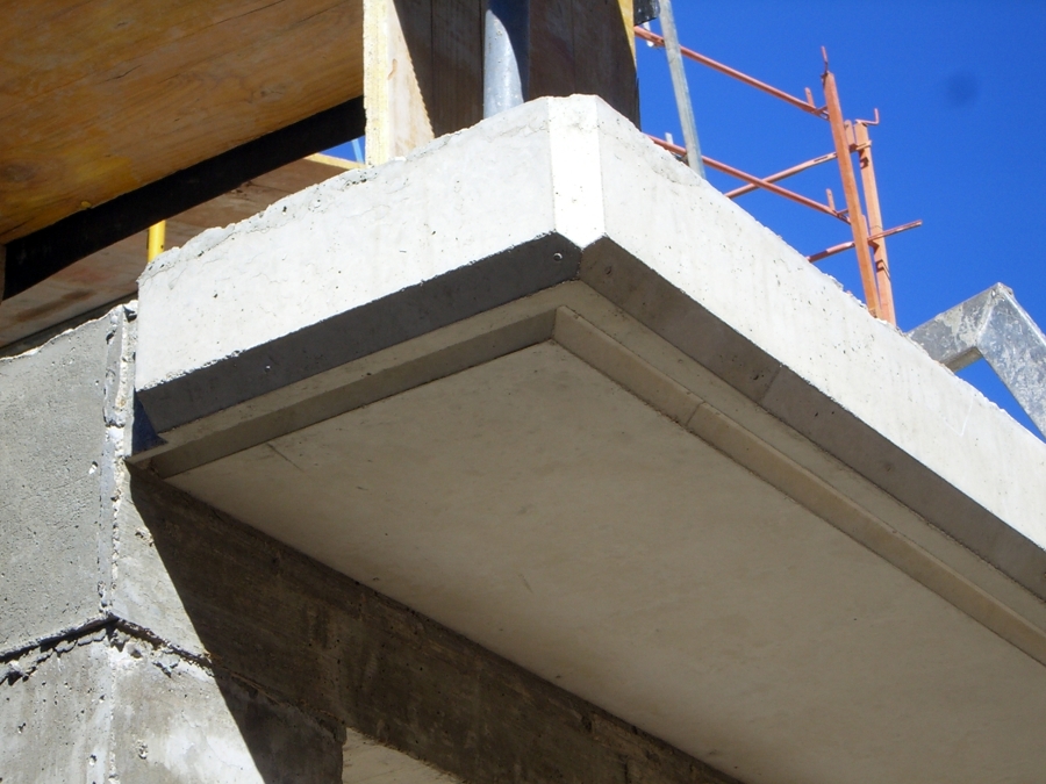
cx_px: 523
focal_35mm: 114
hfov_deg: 17.3
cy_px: 392
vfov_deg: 13.0
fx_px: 3445
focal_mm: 18.6
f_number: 8.3
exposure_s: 1/160
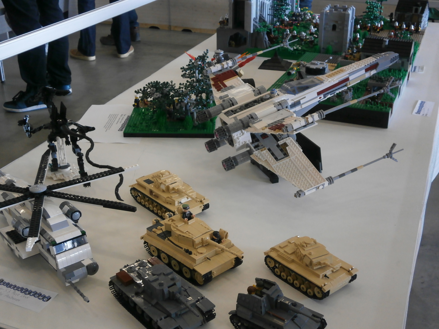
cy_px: 164
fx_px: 596
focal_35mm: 47
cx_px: 220
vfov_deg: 30.9
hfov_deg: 40.4
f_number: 3.4
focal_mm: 8.3
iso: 200
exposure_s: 1/30
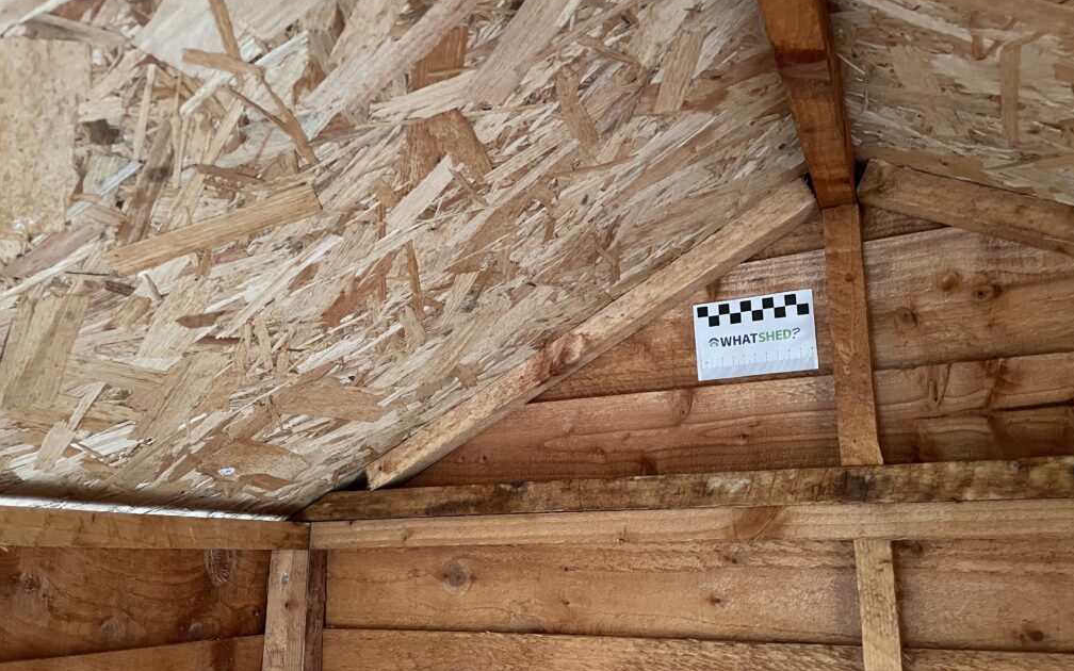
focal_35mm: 28
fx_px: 820
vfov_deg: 44.4
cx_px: 544
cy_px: 394
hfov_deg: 66.5
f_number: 1.6
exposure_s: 1/30
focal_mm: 4.2
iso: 640
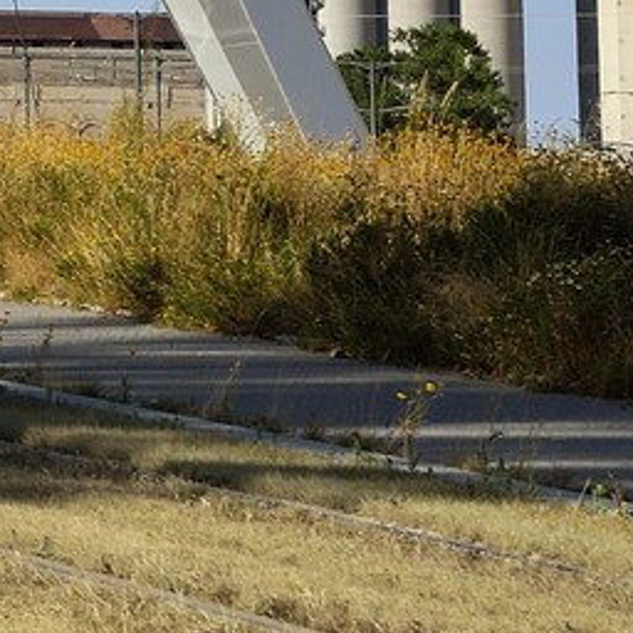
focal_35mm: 372
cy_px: -648
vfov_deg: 4.6
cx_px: -1217
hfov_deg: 4.5
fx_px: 7696
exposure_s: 1/500
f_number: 10
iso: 200
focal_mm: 70
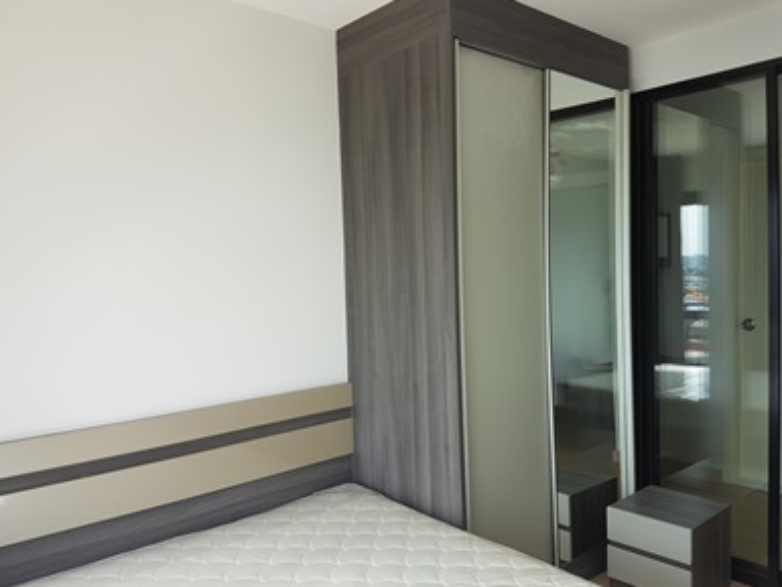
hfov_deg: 65.3
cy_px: 284
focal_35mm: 27
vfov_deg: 51.4
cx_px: 386
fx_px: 610
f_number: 1.7
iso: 40
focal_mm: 4.2
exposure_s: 1/189
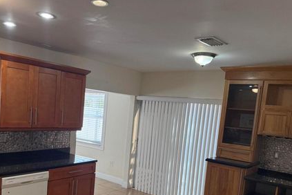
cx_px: 117
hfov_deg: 54.0
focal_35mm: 35
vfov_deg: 37.2
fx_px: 284
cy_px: 138
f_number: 1.78
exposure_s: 1/204
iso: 200
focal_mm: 6.76
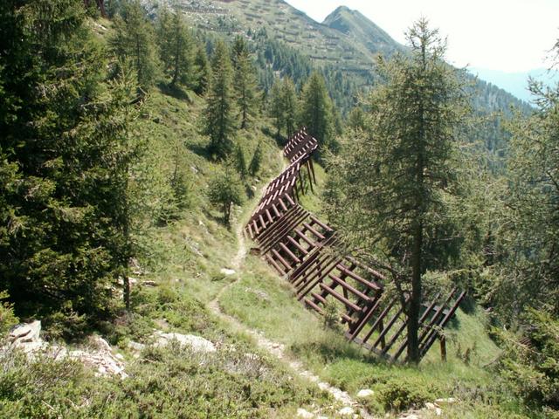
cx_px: 280
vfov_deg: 40.7
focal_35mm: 35
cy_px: 210
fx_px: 565
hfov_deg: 52.6
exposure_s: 1/250
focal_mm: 5.86
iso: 50
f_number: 3.2
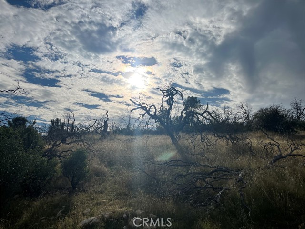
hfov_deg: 67.3
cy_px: 114
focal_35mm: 26
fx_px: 229
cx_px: 152
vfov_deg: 53.1
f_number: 1.6
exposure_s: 1/20408
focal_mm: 5.1
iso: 40
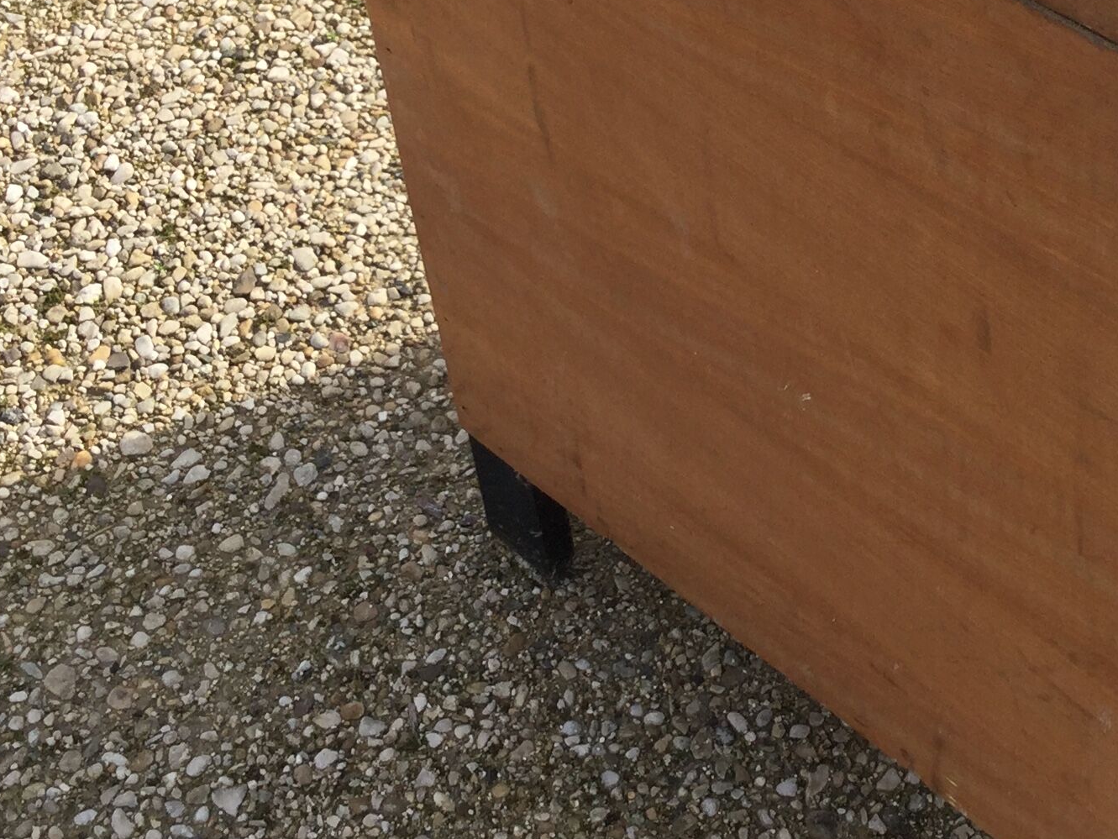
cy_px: 155
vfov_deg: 19.2
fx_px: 2455
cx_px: 784
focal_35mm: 76
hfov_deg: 25.5
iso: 25
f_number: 2.4
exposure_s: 1/506
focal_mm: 3.3
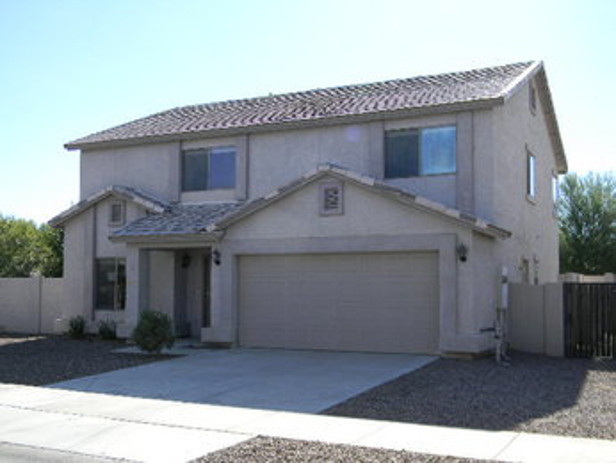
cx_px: 308
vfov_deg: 35.2
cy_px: 232
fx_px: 730
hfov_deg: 45.7
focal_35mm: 41
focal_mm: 7.3
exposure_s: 1/607
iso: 112
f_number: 3.8
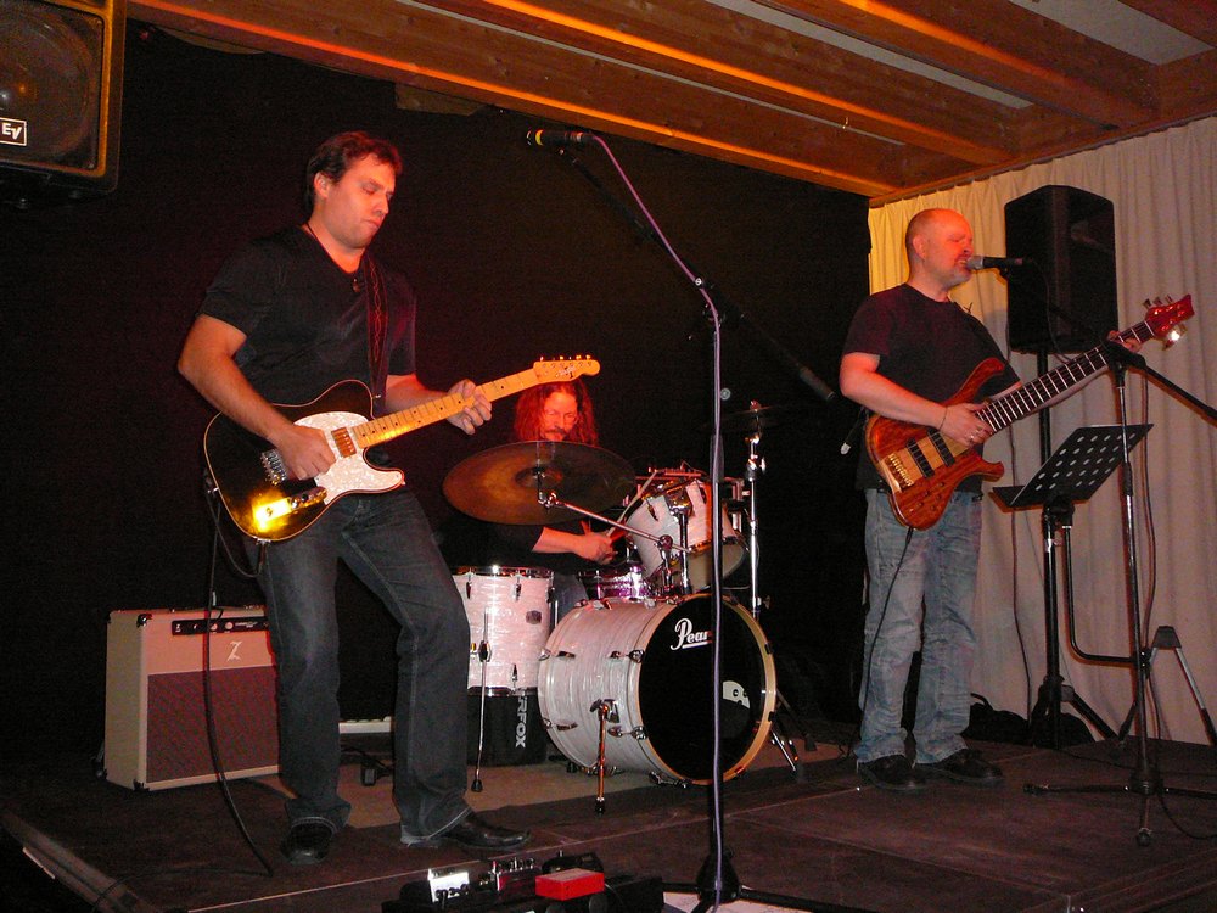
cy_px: 456
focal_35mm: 35
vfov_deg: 40.7
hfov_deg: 52.6
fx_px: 1231
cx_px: 608
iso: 400
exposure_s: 1/30
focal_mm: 5.2
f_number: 2.8
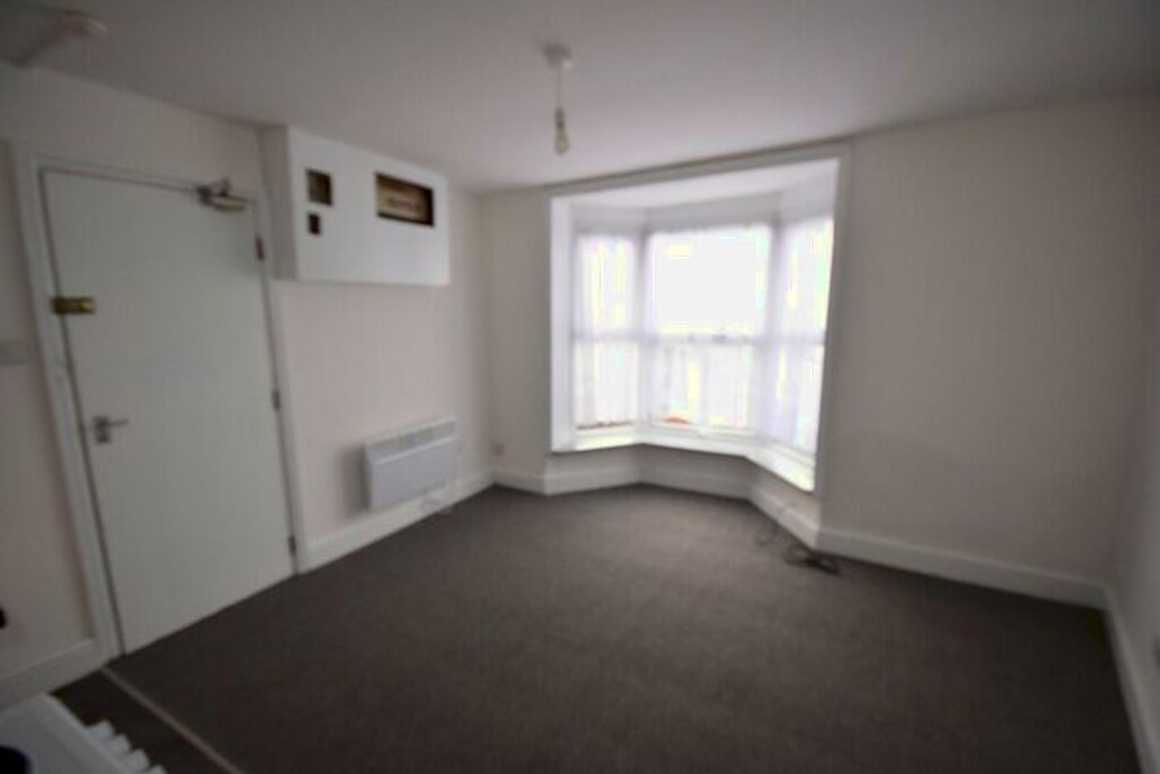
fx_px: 483
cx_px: 580
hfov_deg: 100.4
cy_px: 387
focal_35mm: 15
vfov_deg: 77.4
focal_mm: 10
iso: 720
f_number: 5.6
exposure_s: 1/125
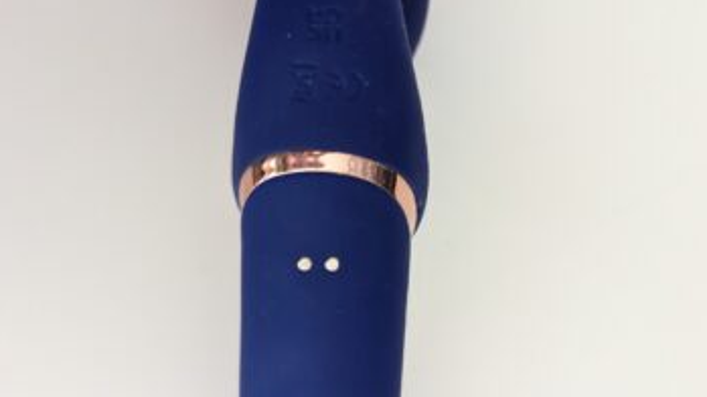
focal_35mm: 30
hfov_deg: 64.2
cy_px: 198
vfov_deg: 38.9
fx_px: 562
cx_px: 385
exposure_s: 1/248
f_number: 1.85
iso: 1957
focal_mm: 6.81
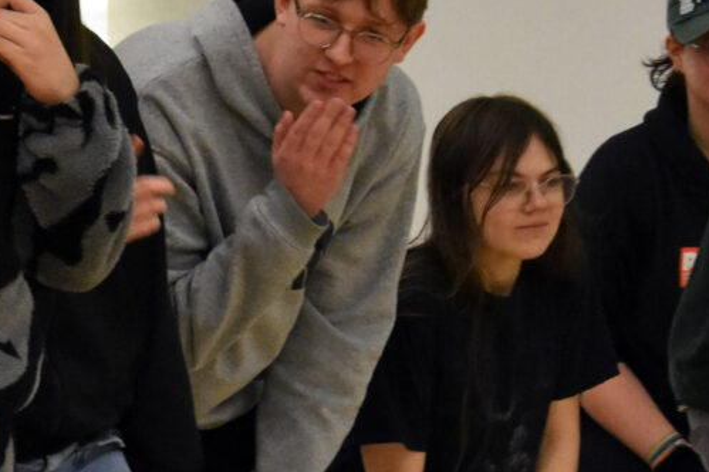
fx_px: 6593
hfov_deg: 6.1
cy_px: 338
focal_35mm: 335
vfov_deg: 4.1
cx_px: -101
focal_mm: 58
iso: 4000
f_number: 5
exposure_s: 1/250
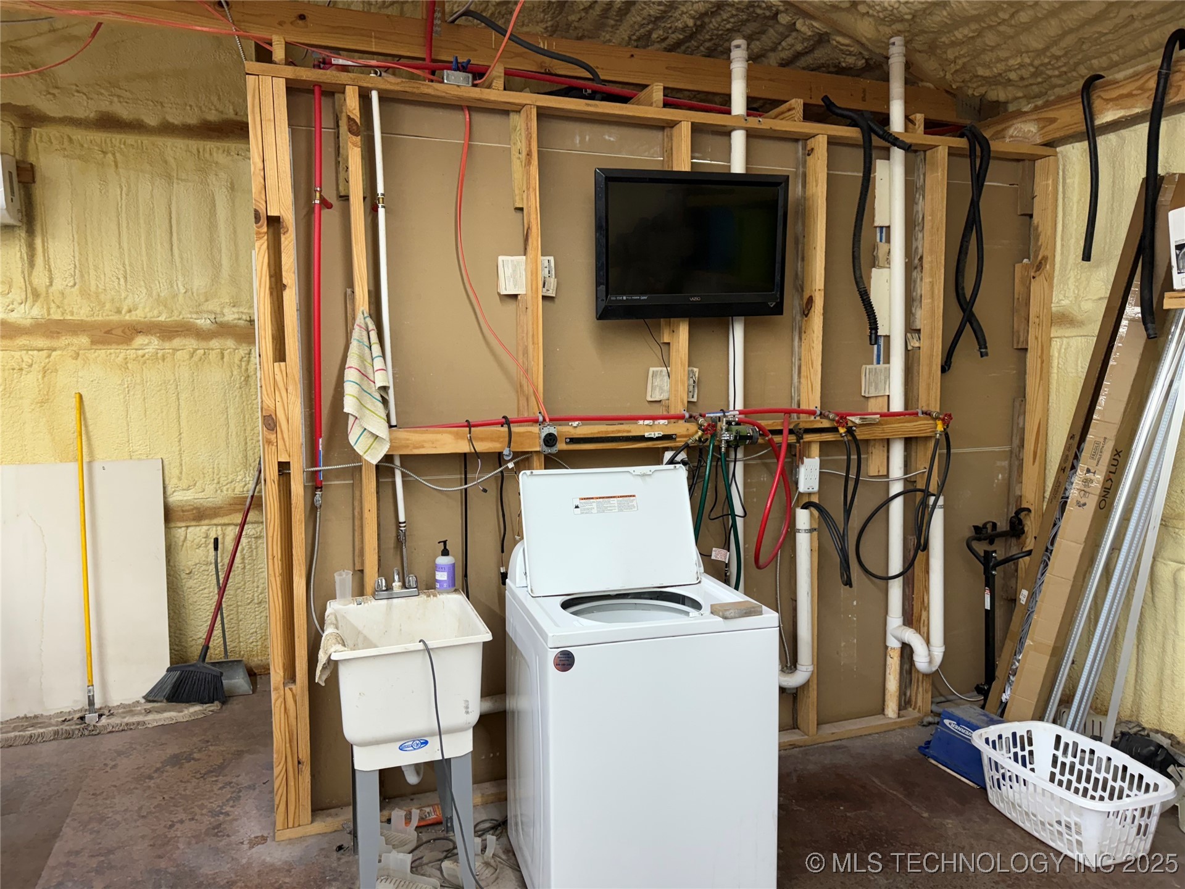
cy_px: 444
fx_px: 822
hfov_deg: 71.6
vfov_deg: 56.8
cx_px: 592
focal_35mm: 24
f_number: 1.78
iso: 200
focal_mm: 6.76
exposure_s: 1/120
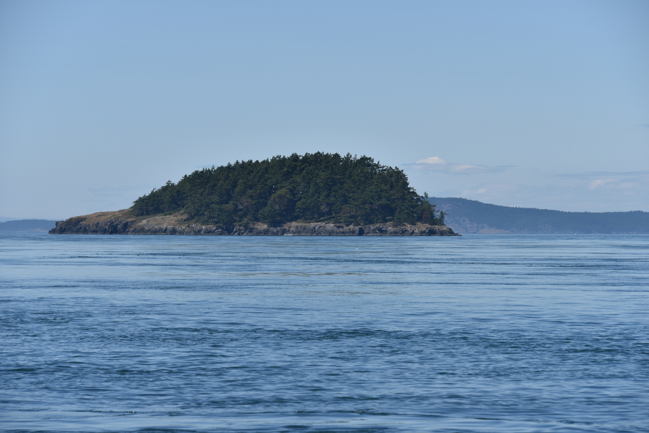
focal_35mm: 160
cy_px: 216
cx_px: 324
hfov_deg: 12.8
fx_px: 2885
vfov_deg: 8.6
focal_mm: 160
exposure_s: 1/320
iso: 100
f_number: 9
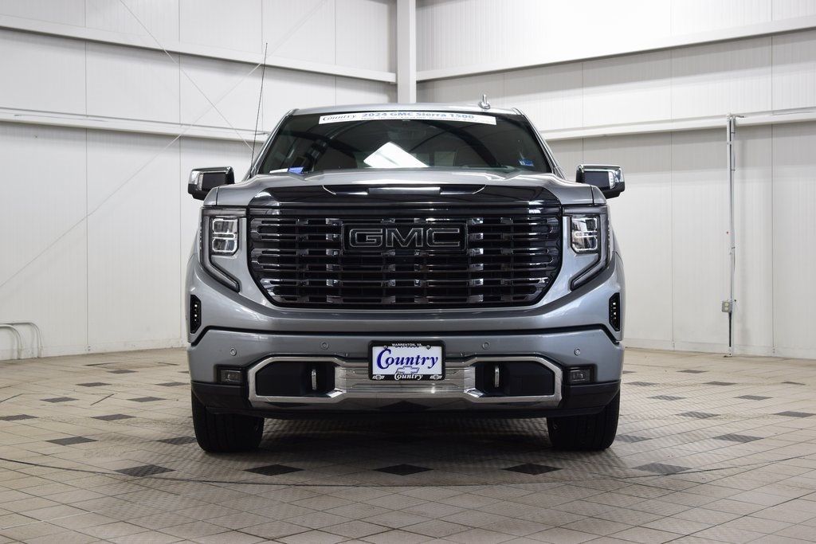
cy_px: 272
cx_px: 408
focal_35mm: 52
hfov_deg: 37.8
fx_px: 1190
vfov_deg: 25.8
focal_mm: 35
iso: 400
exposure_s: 1/15
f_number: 6.3
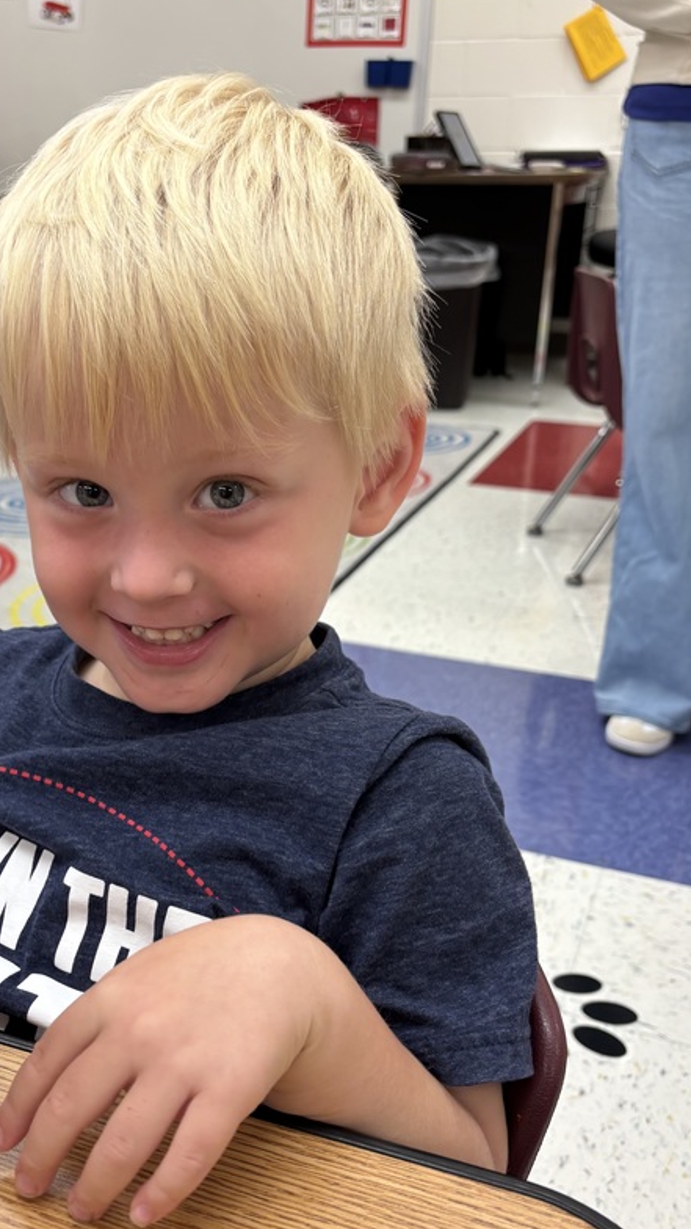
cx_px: 207
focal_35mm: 37
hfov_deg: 31.6
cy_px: 680
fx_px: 1205
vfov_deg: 53.9
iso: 80
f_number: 1.6
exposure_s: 1/60
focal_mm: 5.96
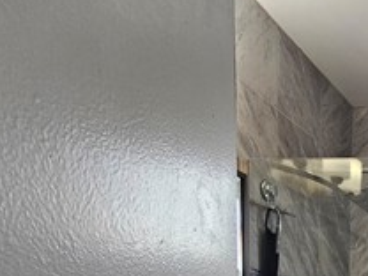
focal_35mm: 40
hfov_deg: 33.3
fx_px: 425
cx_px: 487
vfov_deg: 26.9
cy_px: 402
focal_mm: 2.2
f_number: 2.2
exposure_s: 1/60
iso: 125
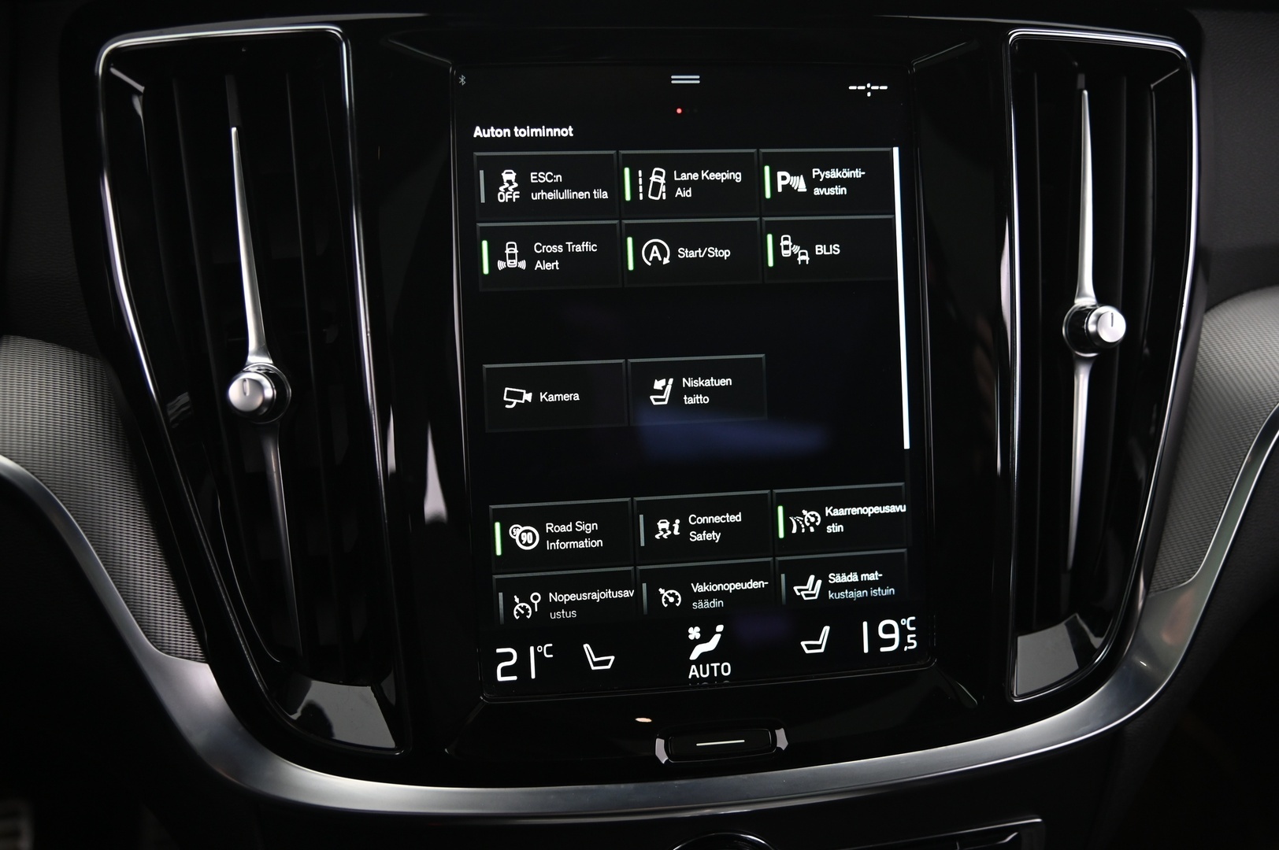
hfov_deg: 55.8
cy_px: 425
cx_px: 640
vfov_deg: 38.8
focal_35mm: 34
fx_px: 1207
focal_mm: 34
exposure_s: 1/20
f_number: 4
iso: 2000
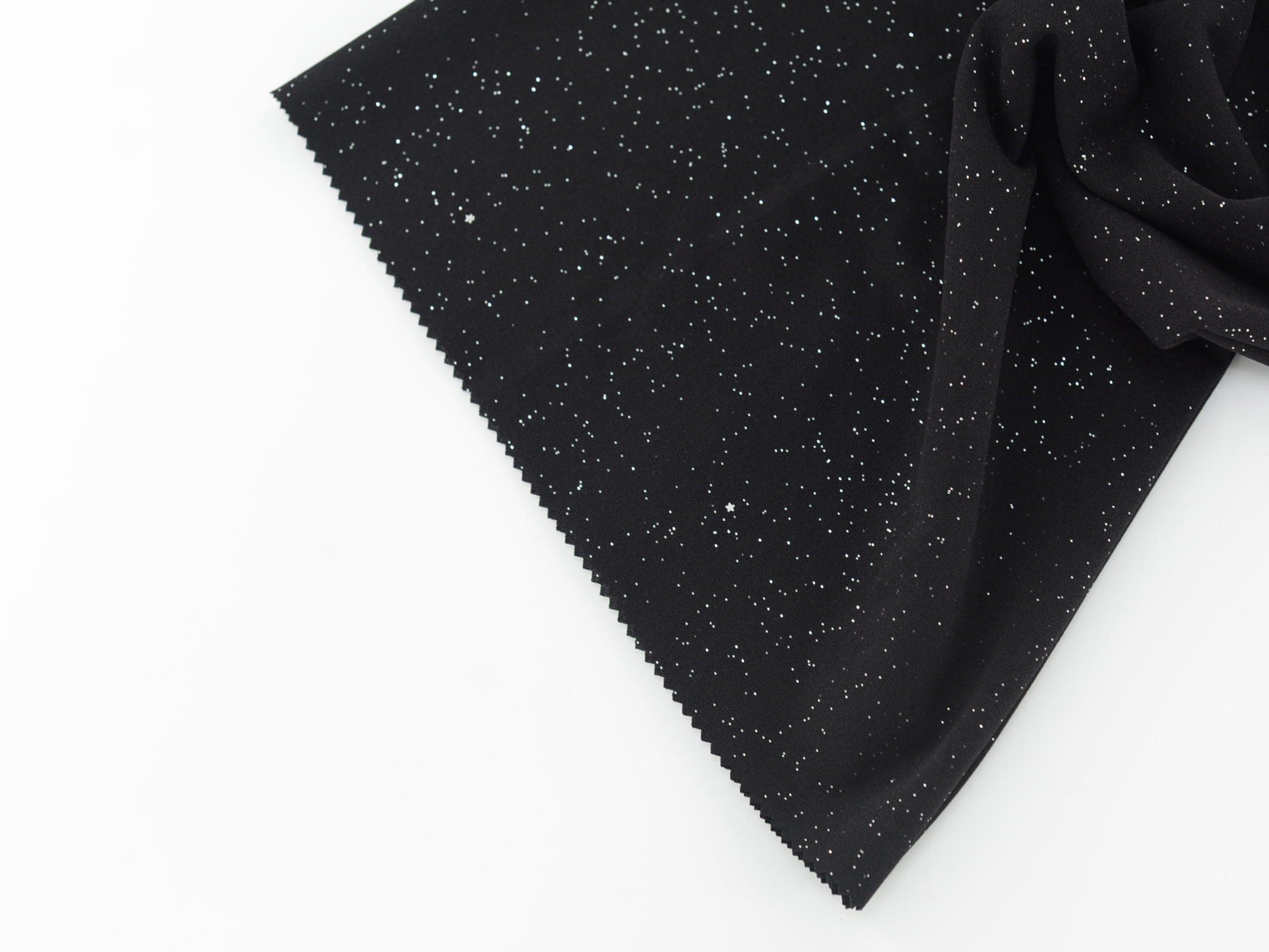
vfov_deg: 23.3
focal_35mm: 63
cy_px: 496
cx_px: 740
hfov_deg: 30.7
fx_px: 2310
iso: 100
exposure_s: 1/60
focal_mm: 50
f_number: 4
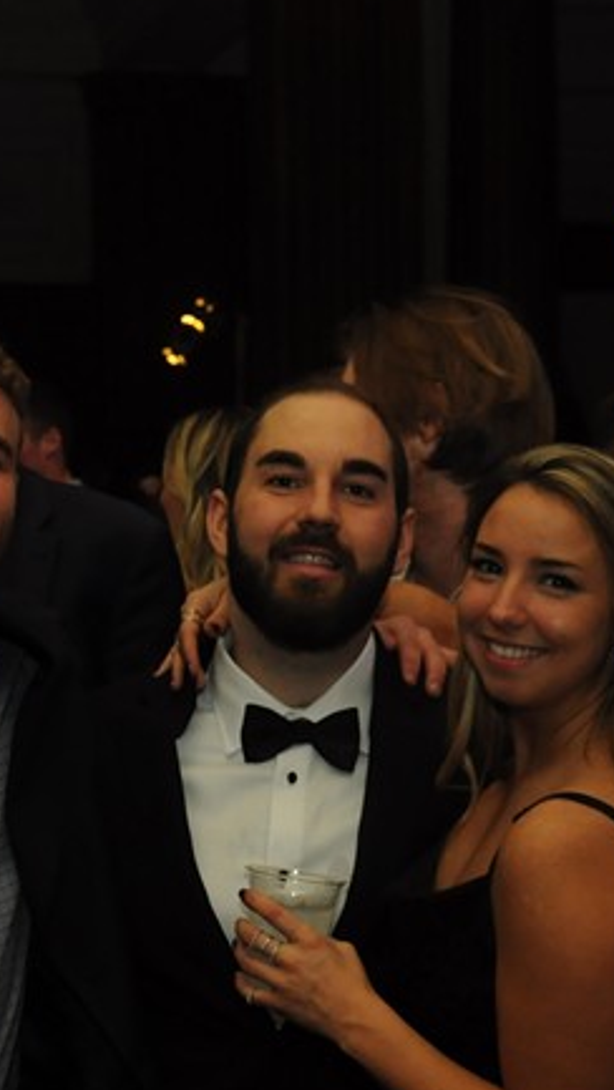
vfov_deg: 24.2
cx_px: 294
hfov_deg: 13.9
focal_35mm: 87
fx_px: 2515
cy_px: 795
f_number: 5.6
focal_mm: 24
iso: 800
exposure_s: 1/60
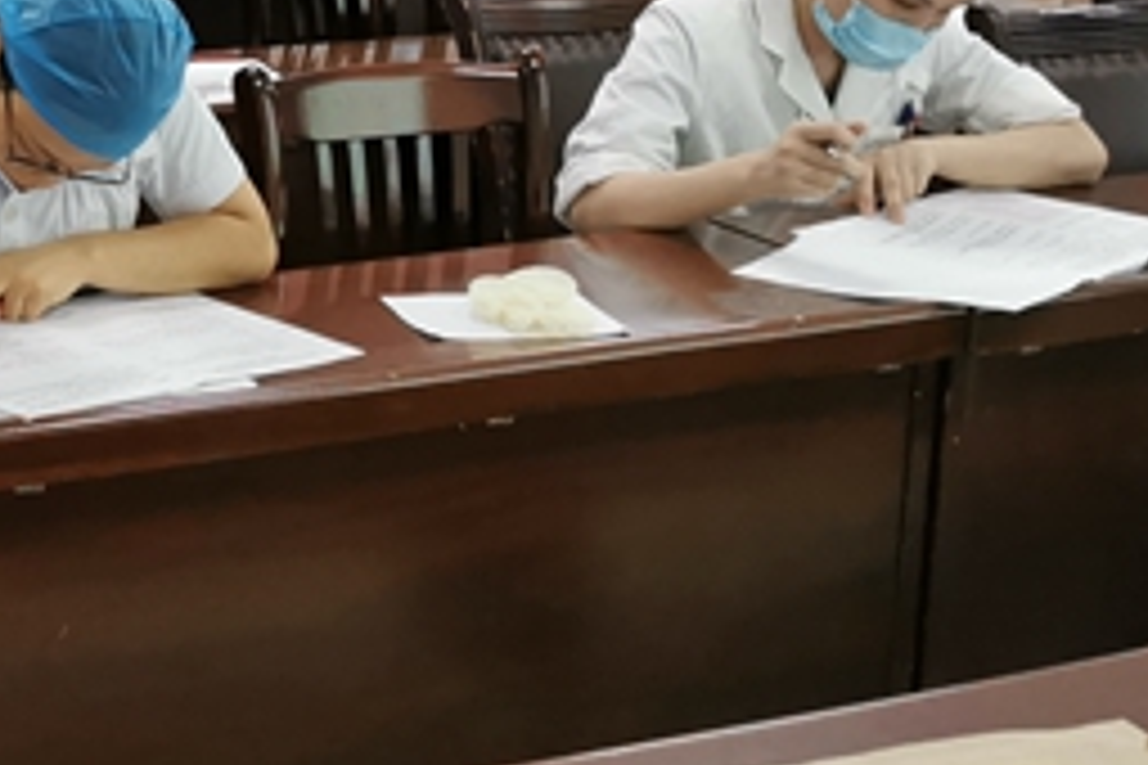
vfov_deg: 17.4
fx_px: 2455
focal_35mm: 77
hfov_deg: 24.4
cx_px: -140
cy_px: 29
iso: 320
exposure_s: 1/60
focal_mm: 5.56
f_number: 1.6
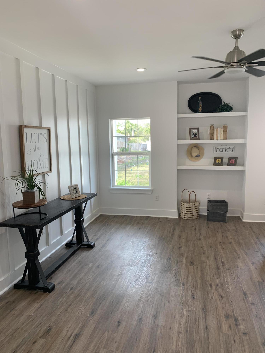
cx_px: 132
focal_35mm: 26
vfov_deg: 67.3
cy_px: 176
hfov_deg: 53.1
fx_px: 265
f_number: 1.8
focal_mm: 4.25
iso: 64
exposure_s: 1/120
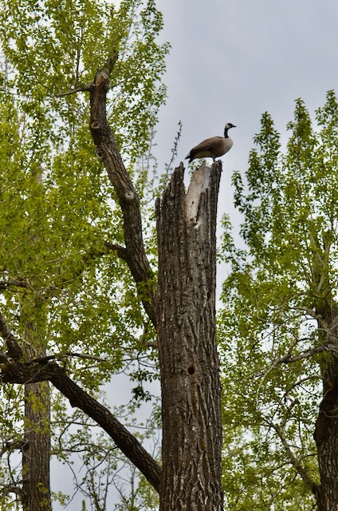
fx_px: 1697
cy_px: 256
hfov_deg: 11.4
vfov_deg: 17.1
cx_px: 169
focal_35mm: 120
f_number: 6.3
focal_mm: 80
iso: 400
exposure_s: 1/1600
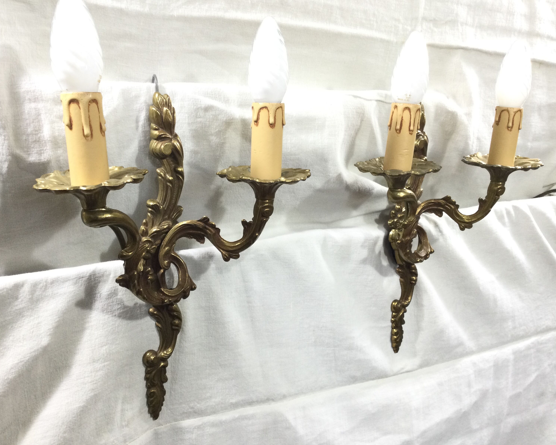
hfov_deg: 54.2
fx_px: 543
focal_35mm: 33
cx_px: 265
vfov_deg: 44.5
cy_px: 221
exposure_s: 1/33
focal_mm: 3.3
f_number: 2.4
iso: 32
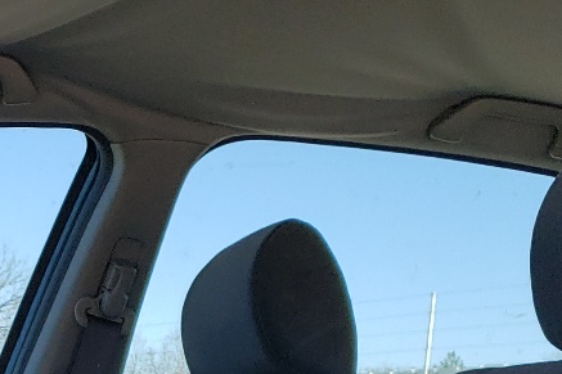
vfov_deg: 12.7
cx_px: -199
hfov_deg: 18.9
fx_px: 1545
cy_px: 655
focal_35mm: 99
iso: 50
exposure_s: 1/1250
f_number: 1.5
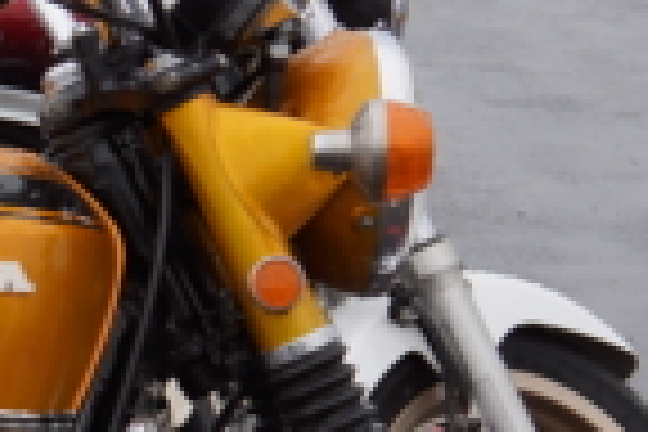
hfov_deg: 7.2
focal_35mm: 284
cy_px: 371
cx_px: -288
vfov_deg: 4.8
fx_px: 5112
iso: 100
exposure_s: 1/100
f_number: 5.6
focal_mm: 34
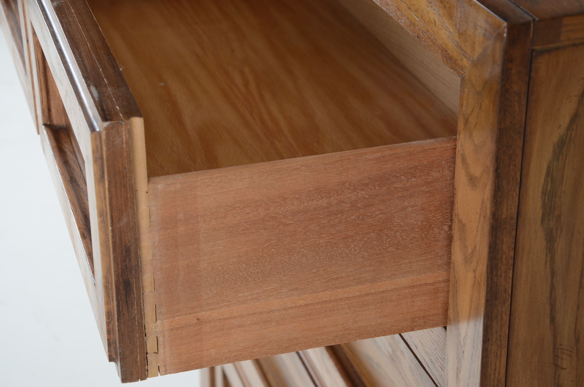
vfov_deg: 17.4
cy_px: 194
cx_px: 292
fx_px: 1263
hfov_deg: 26.0
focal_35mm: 78
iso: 125
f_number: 6.3
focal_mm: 52
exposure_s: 1/80
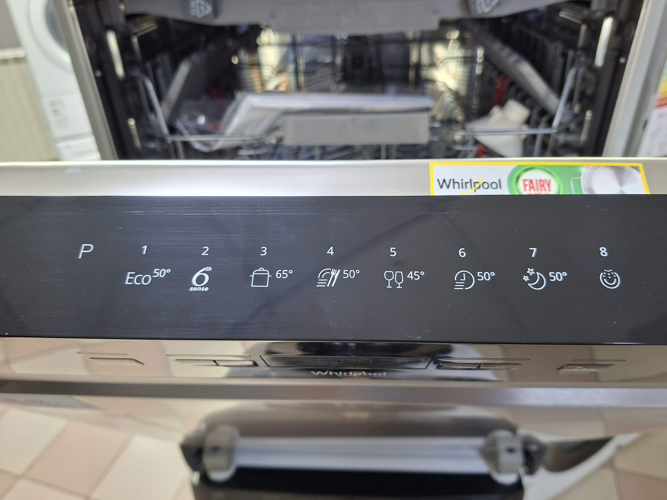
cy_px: 250
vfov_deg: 58.9
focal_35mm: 23
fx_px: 443
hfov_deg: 73.9
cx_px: 334
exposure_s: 1/33
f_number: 1.8
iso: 400
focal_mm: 5.54
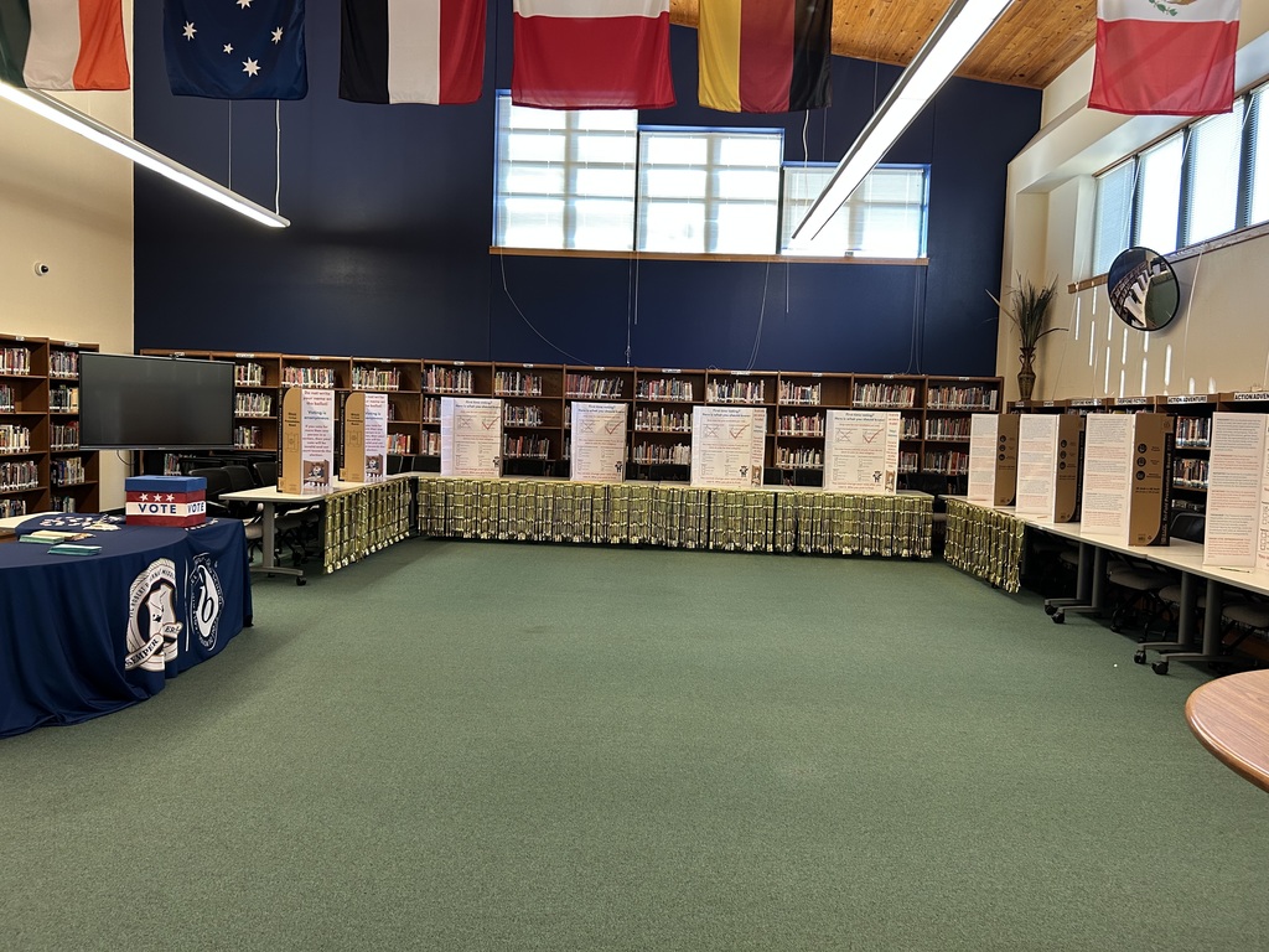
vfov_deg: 53.1
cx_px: 634
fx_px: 953
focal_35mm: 26
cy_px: 476
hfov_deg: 67.3
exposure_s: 1/60
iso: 200
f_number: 1.5
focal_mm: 5.7
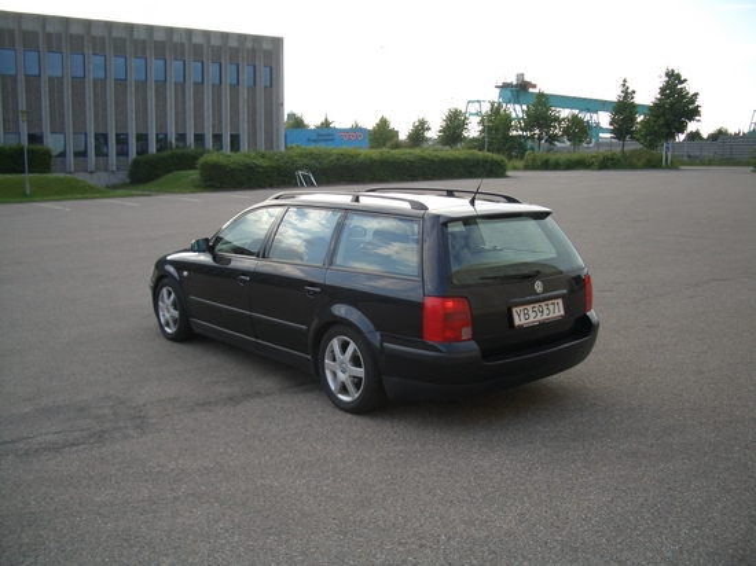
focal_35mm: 35
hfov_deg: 52.6
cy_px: 283
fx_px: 764
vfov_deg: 40.7
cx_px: 378
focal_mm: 5.8
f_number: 2.6
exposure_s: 1/320
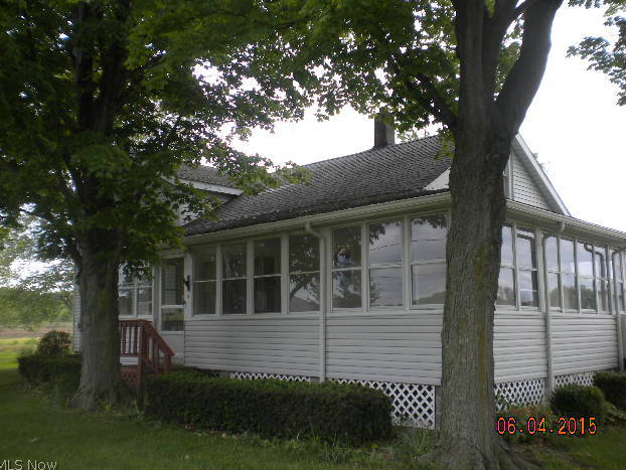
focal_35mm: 36
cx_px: 314
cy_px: 234
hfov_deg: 51.3
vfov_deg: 39.7
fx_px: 651
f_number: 4.6
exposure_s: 1/140
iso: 80
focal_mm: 6.3
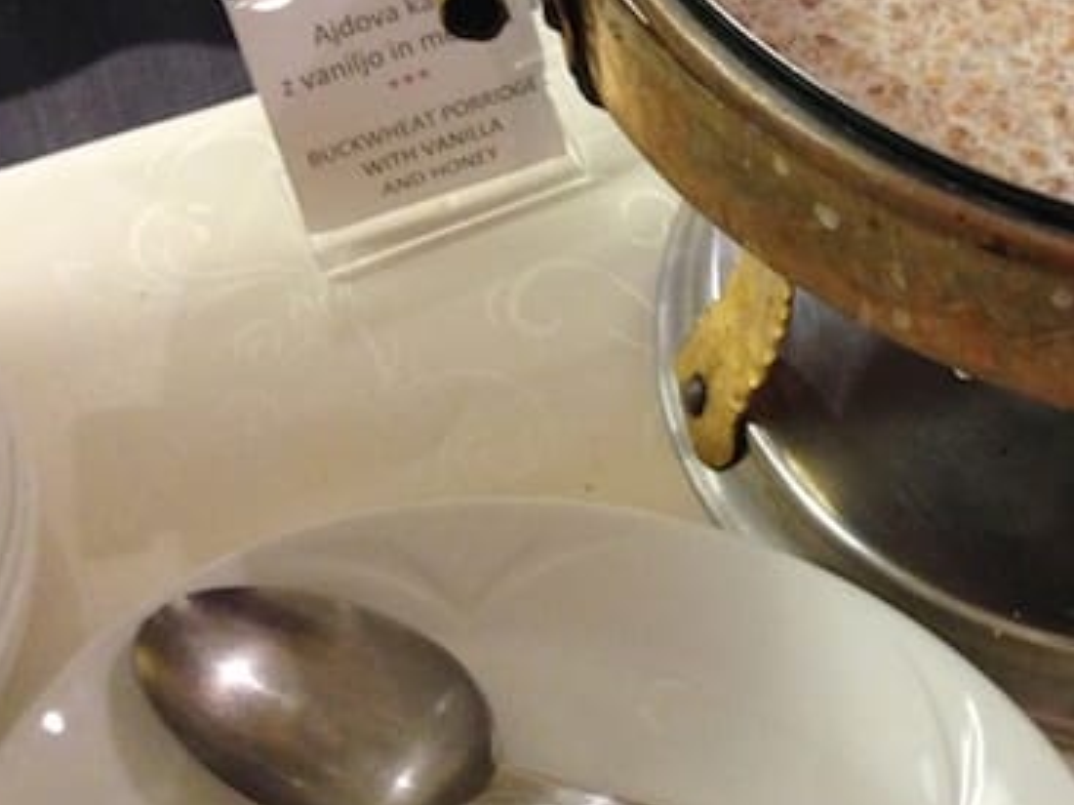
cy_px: 214
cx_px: 983
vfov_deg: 20.3
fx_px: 2233
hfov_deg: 26.1
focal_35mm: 72
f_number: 2.4
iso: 320
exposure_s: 1/20
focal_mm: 4.12
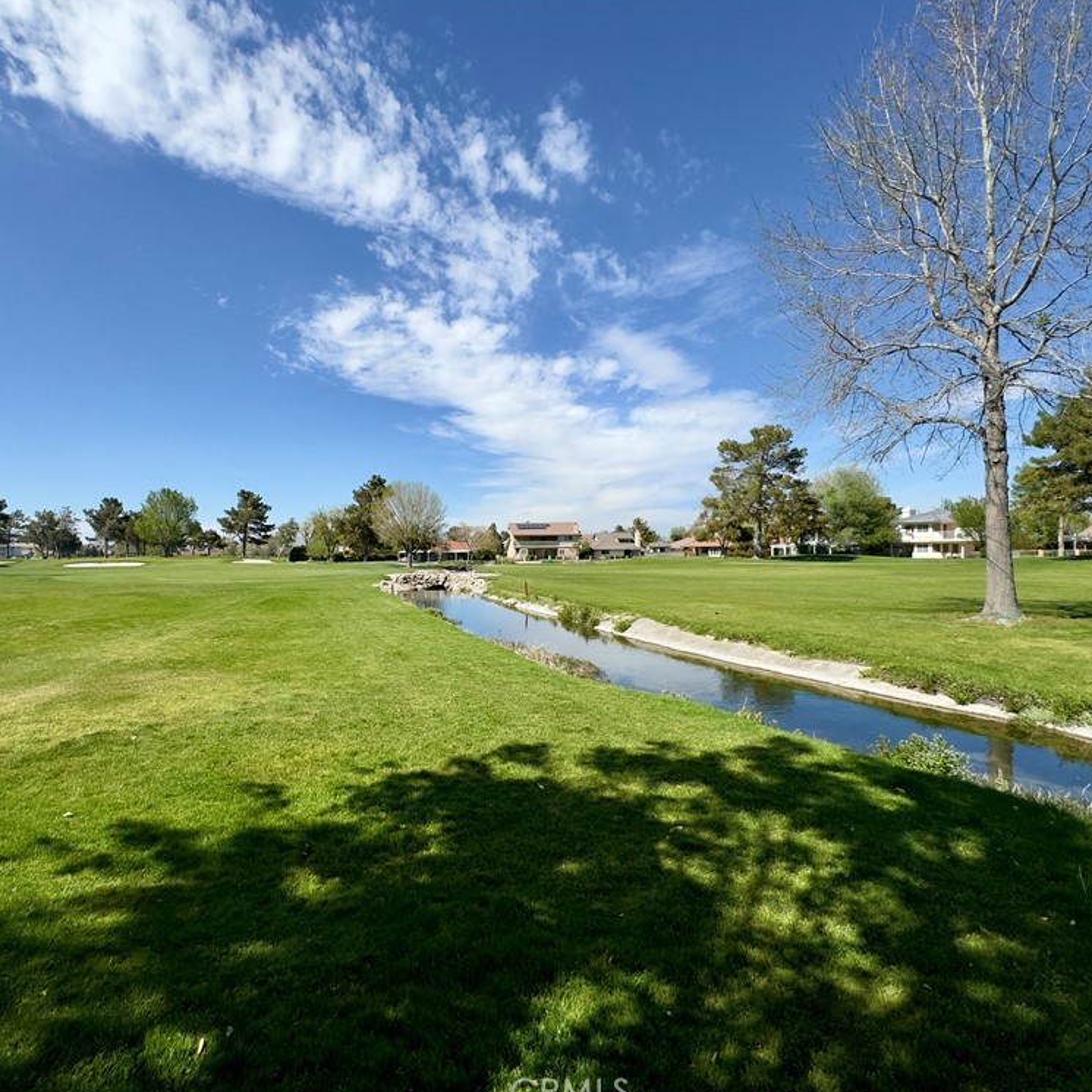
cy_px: 550
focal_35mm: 17
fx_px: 607
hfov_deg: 83.1
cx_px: 446
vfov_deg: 84.0
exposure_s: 1/2674
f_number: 2.2
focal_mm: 2.22
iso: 50
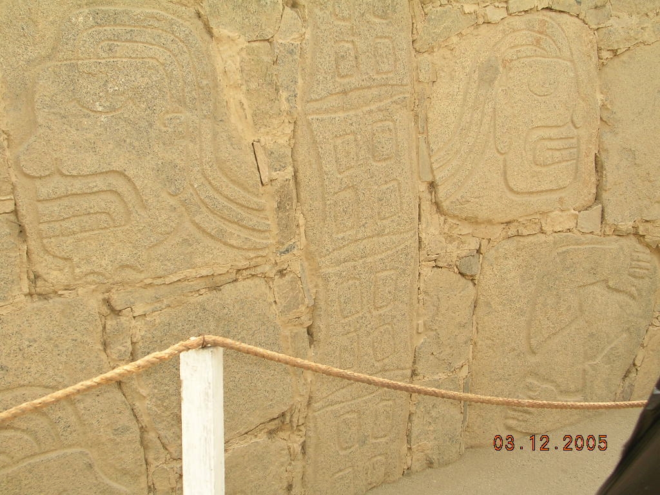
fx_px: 1068
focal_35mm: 56
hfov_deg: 34.3
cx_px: 330
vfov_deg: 26.1
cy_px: 248
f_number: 3.3
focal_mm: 8.5
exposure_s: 1/168
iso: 50
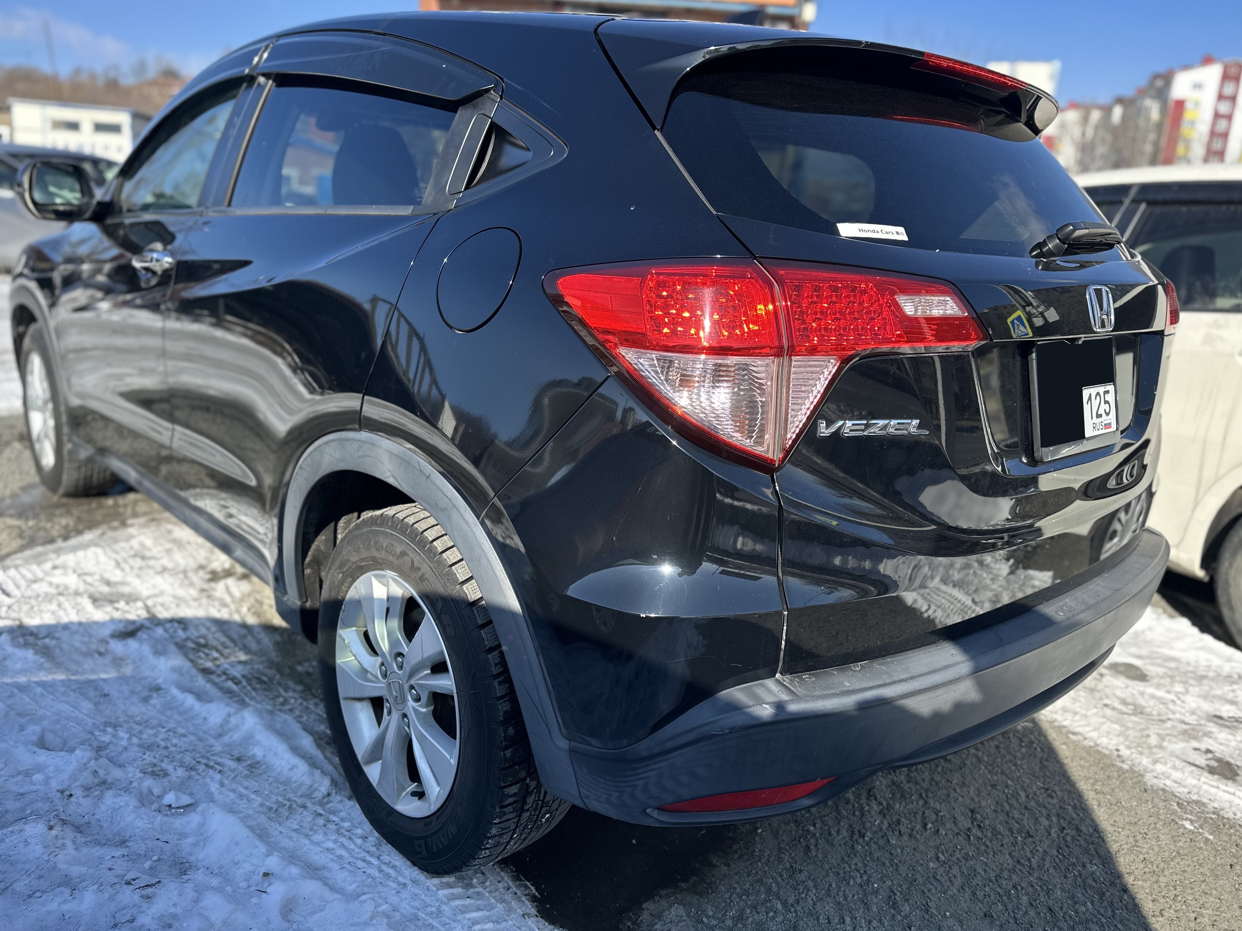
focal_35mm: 26
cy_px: 474
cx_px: 607
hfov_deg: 67.3
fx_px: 933
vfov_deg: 53.1
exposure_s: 1/1374
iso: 80
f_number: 1.78
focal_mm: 6.86
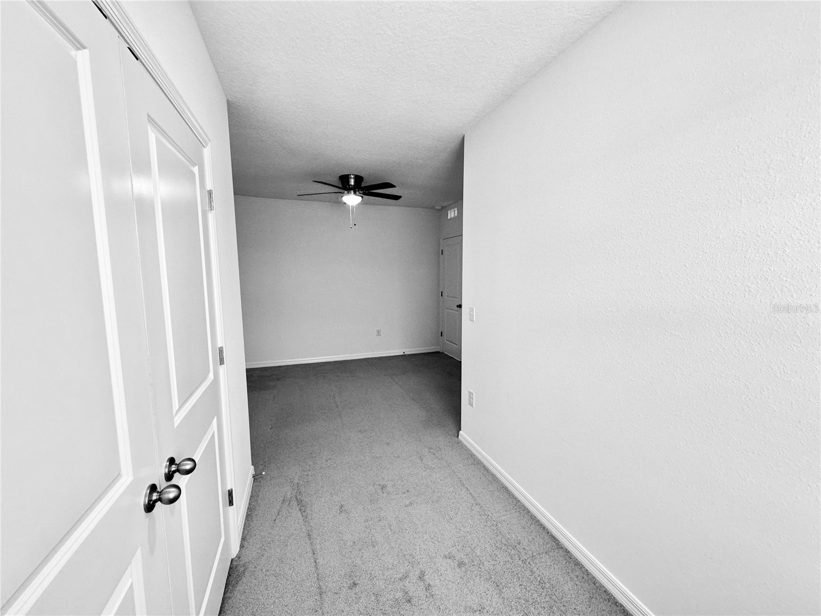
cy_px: 308
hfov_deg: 102.1
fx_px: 332
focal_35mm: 14
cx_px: 410
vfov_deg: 85.7
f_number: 2.2
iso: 250
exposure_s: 1/120
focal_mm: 2.22
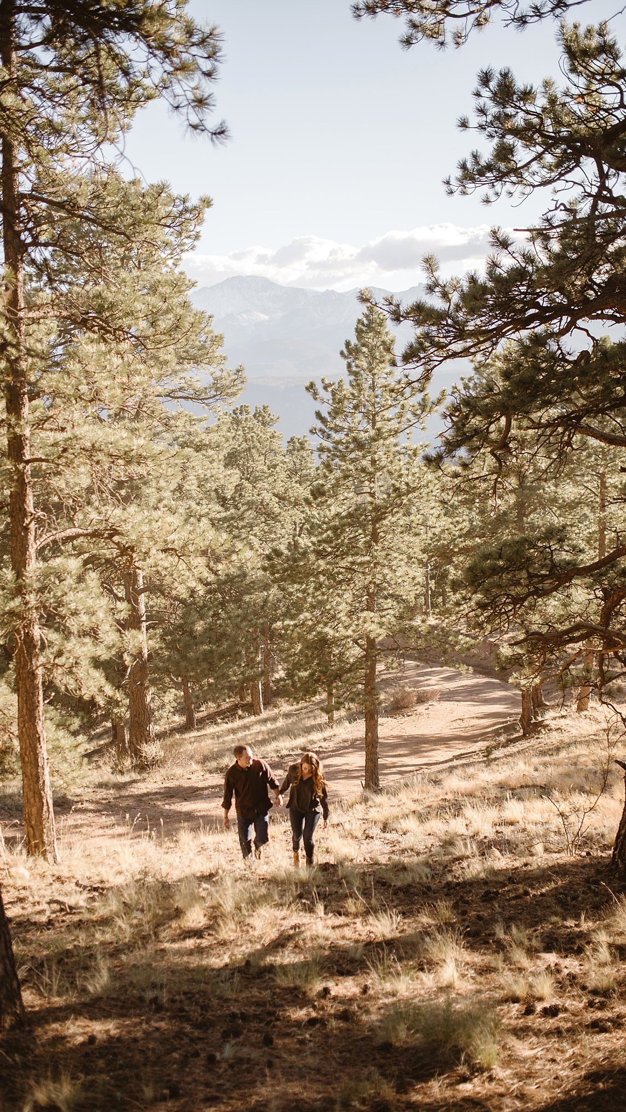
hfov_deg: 32.0
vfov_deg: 54.0
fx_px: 1092
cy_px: 559
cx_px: 321
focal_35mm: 37
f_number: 1.8
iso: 200
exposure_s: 1/3200
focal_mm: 35
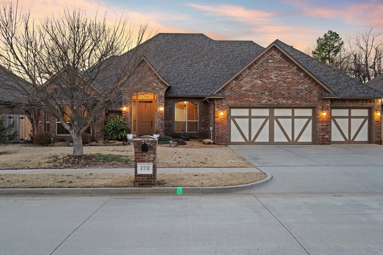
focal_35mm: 38
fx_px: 404
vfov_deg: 35.0
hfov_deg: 50.7
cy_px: 129
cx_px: 196
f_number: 7.1
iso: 200
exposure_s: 1/5
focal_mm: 34
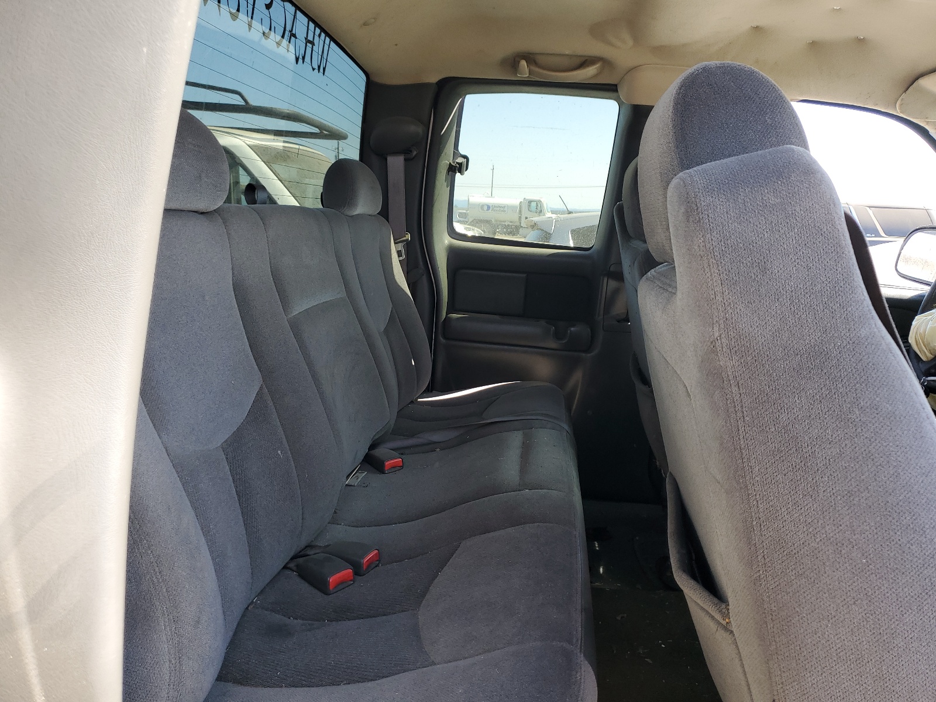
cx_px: 468
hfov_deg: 67.3
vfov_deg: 53.1
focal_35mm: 26
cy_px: 351
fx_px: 703
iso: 50
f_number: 1.5
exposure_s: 1/250
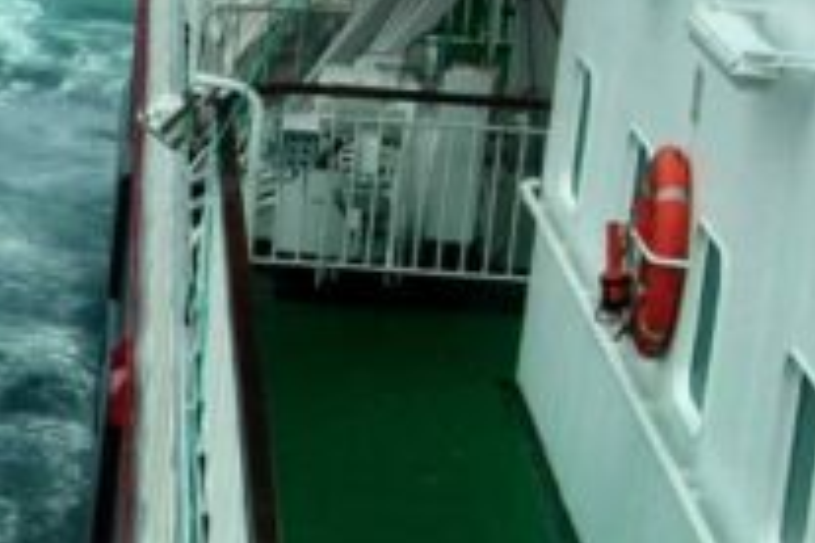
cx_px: -1012
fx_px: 4369
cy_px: 569
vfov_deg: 7.1
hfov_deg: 9.7
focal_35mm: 193
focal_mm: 26
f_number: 9
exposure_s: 1/320
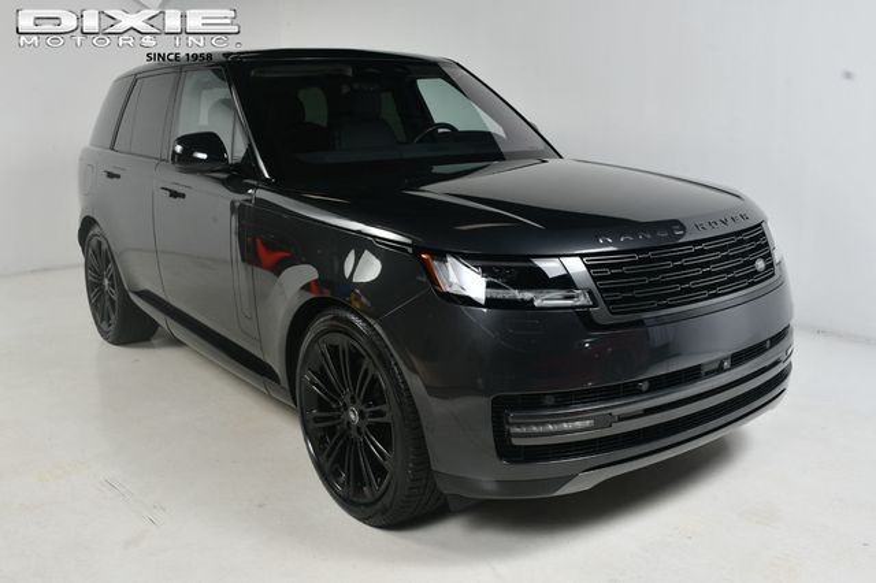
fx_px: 827
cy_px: 292
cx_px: 438
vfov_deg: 38.8
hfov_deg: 55.8
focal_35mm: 34
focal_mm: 23
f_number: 11
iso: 100
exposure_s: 1/160
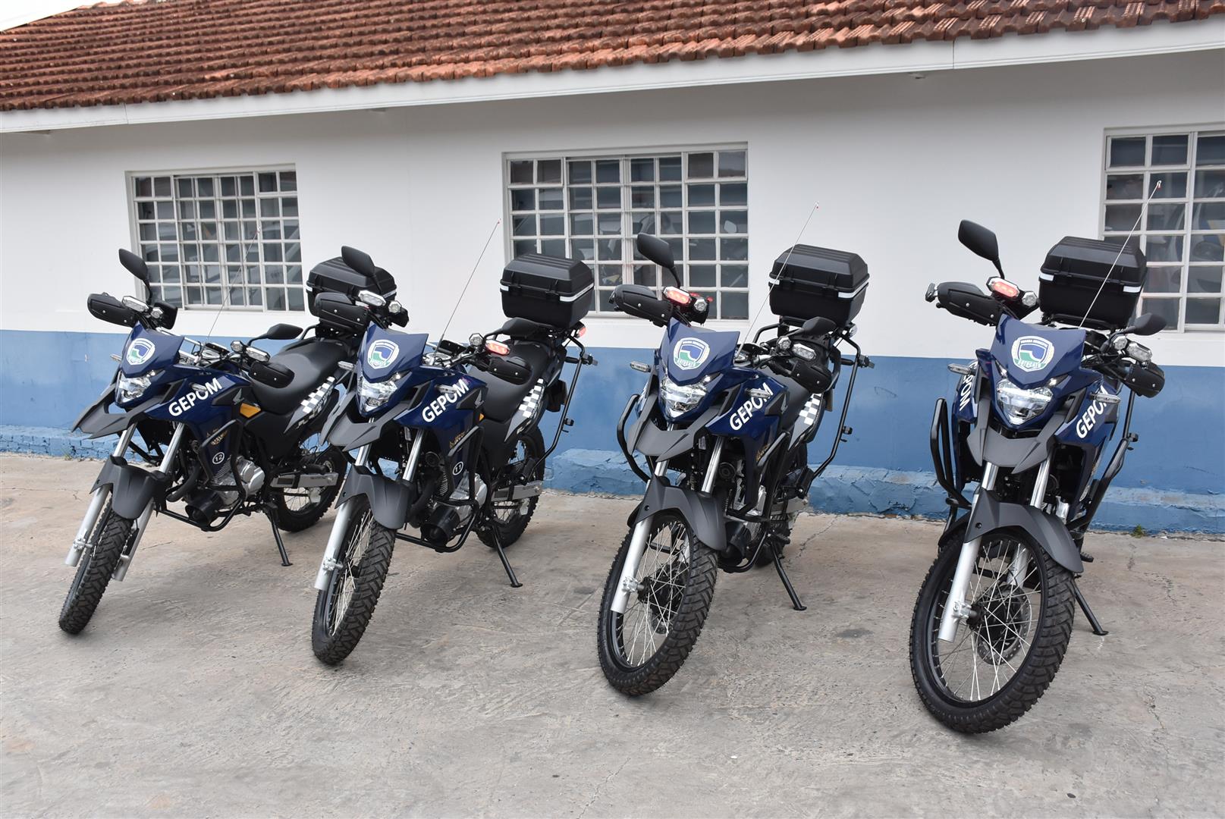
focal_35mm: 33
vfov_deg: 40.0
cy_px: 410
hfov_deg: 57.2
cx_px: 612
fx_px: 1124
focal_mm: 22
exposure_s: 1/500
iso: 560
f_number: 8
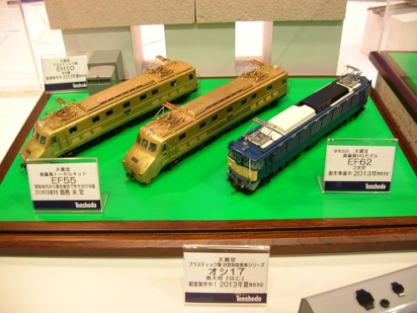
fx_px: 422
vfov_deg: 40.7
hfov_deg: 52.6
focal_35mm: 35
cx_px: 208
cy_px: 156
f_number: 2.8
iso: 50
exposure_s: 1/9.8
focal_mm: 5.8
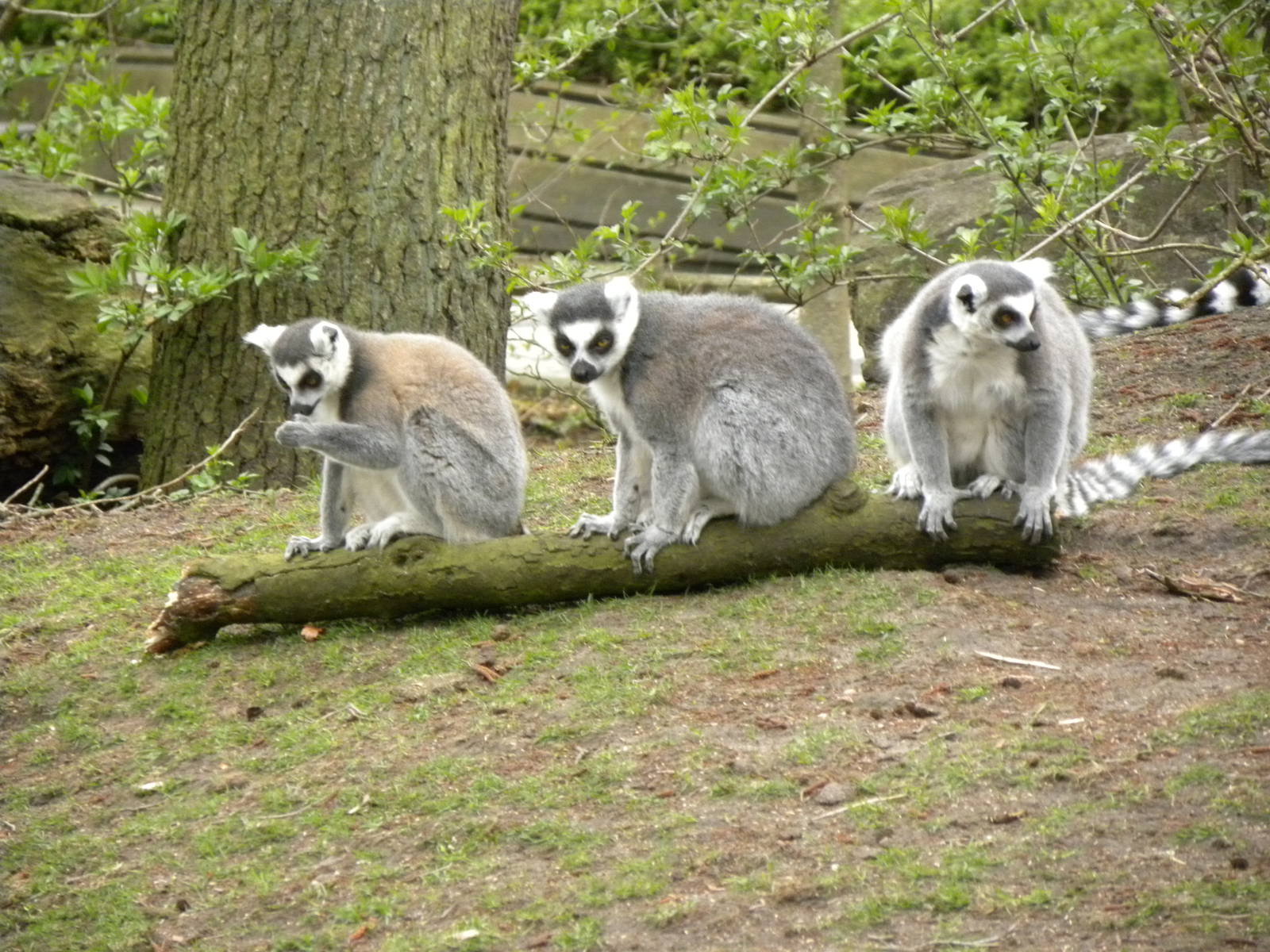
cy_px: 476
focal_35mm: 377
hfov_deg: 5.3
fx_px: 13831
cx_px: 635
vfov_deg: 3.9
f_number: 5
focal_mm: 67.2
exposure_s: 1/173
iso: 400
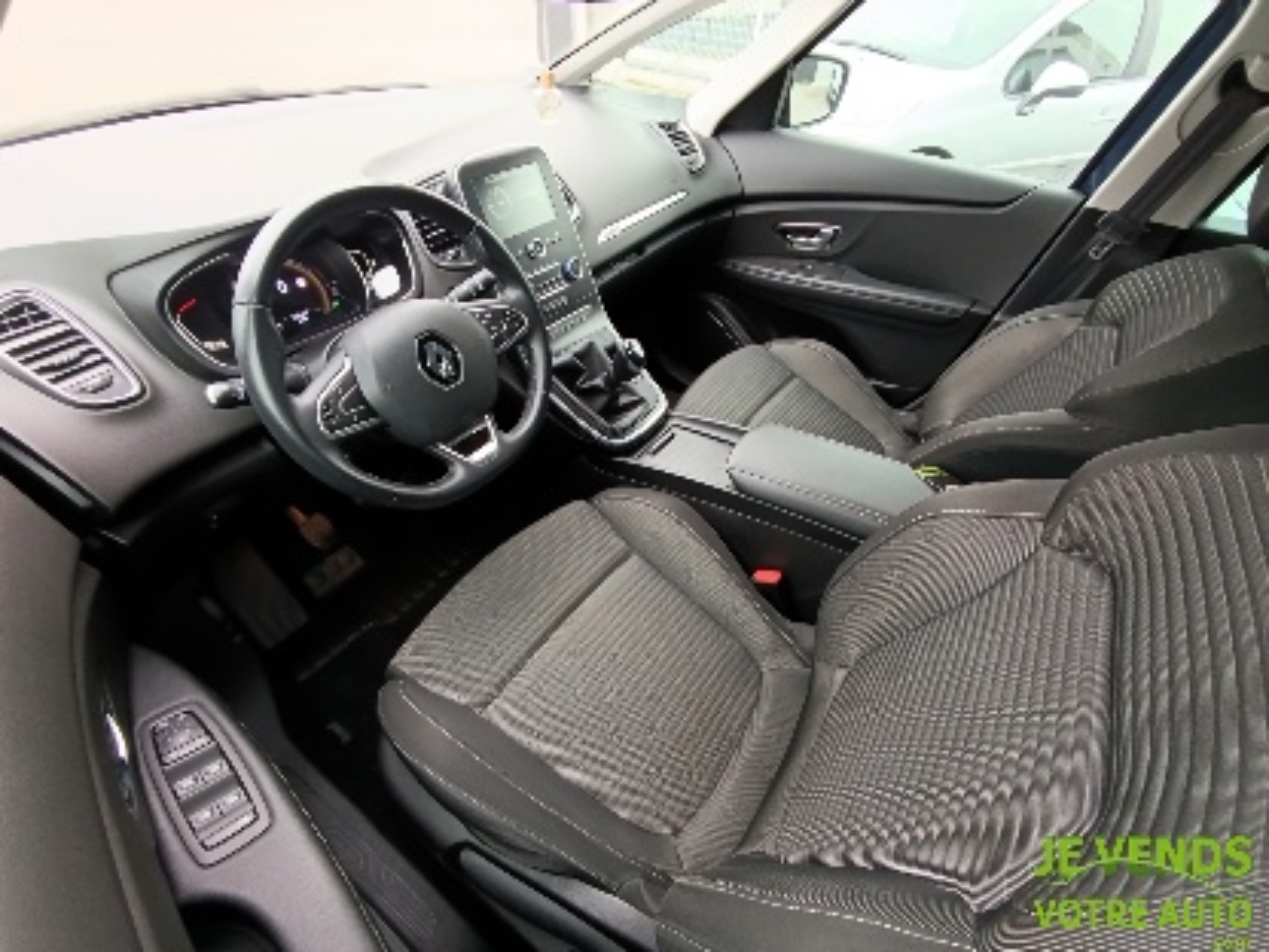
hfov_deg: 94.5
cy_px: 476
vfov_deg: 78.1
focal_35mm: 16
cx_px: 634
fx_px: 587
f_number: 2.2
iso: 250
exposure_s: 1/50
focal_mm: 1.65
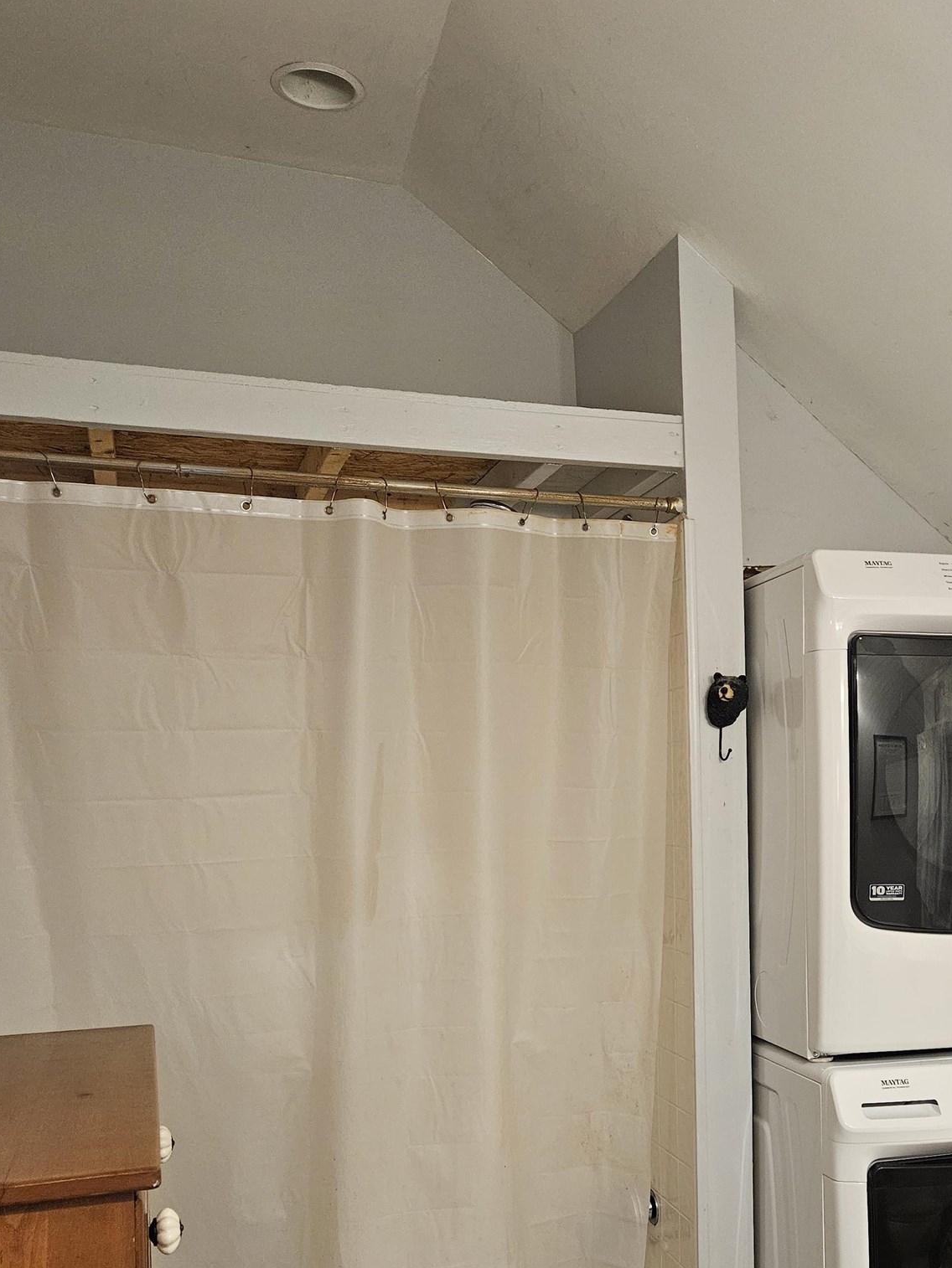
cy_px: 840
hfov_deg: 39.9
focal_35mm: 35
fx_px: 1283
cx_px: 679
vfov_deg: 51.7
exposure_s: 1/60
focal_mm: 5.4
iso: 500
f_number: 1.8
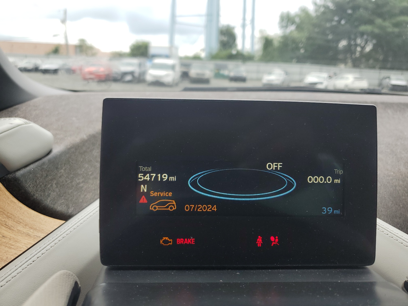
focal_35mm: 26
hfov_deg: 67.3
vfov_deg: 53.1
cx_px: 204
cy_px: 153
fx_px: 306
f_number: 1.5
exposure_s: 1/500
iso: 50
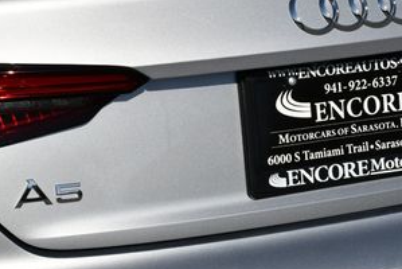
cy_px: 112
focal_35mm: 171
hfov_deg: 12.0
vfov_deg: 8.0
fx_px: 1911
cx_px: 254
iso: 100
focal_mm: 40
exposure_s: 1/500
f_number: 11
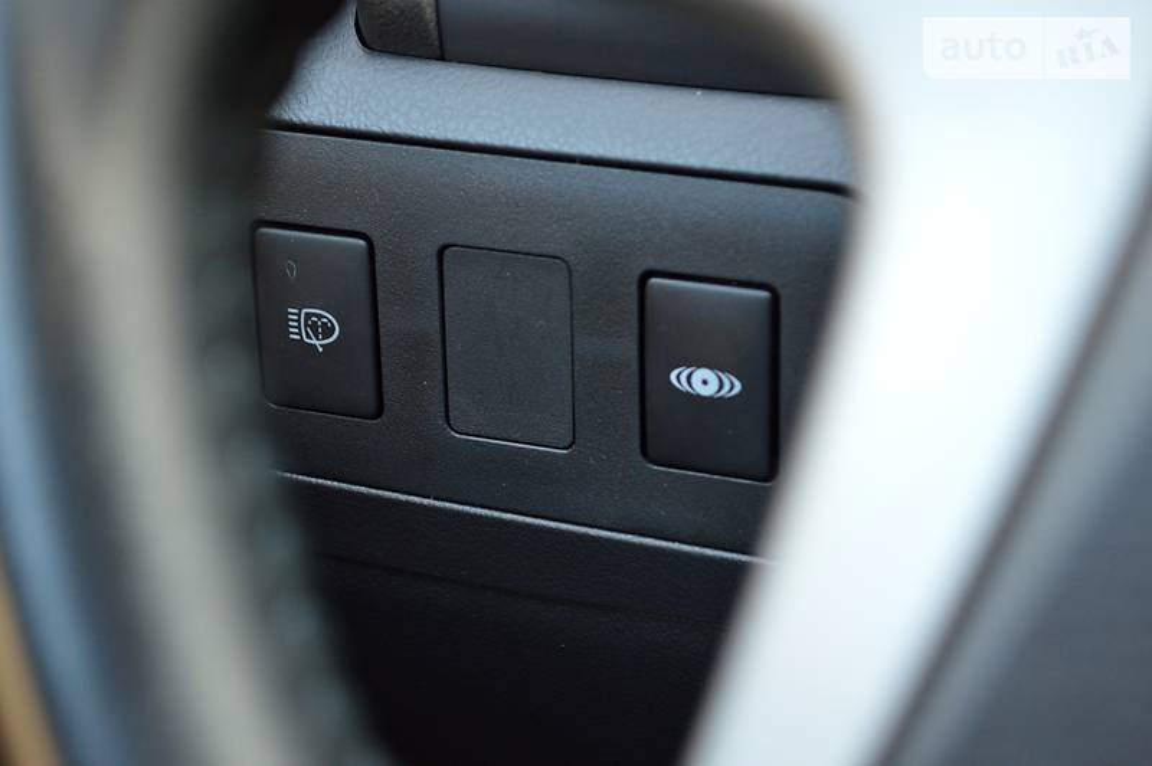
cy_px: 383
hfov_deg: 24.6
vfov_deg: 16.5
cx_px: 576
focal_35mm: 82
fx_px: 2638
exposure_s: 1/60
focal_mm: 55
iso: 900
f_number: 5.6
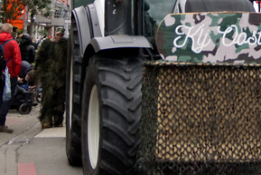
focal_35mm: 109
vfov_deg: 12.5
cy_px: 13
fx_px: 791
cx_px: 222
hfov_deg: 18.5
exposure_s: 1/2000
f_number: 4.5
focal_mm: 35
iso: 1600
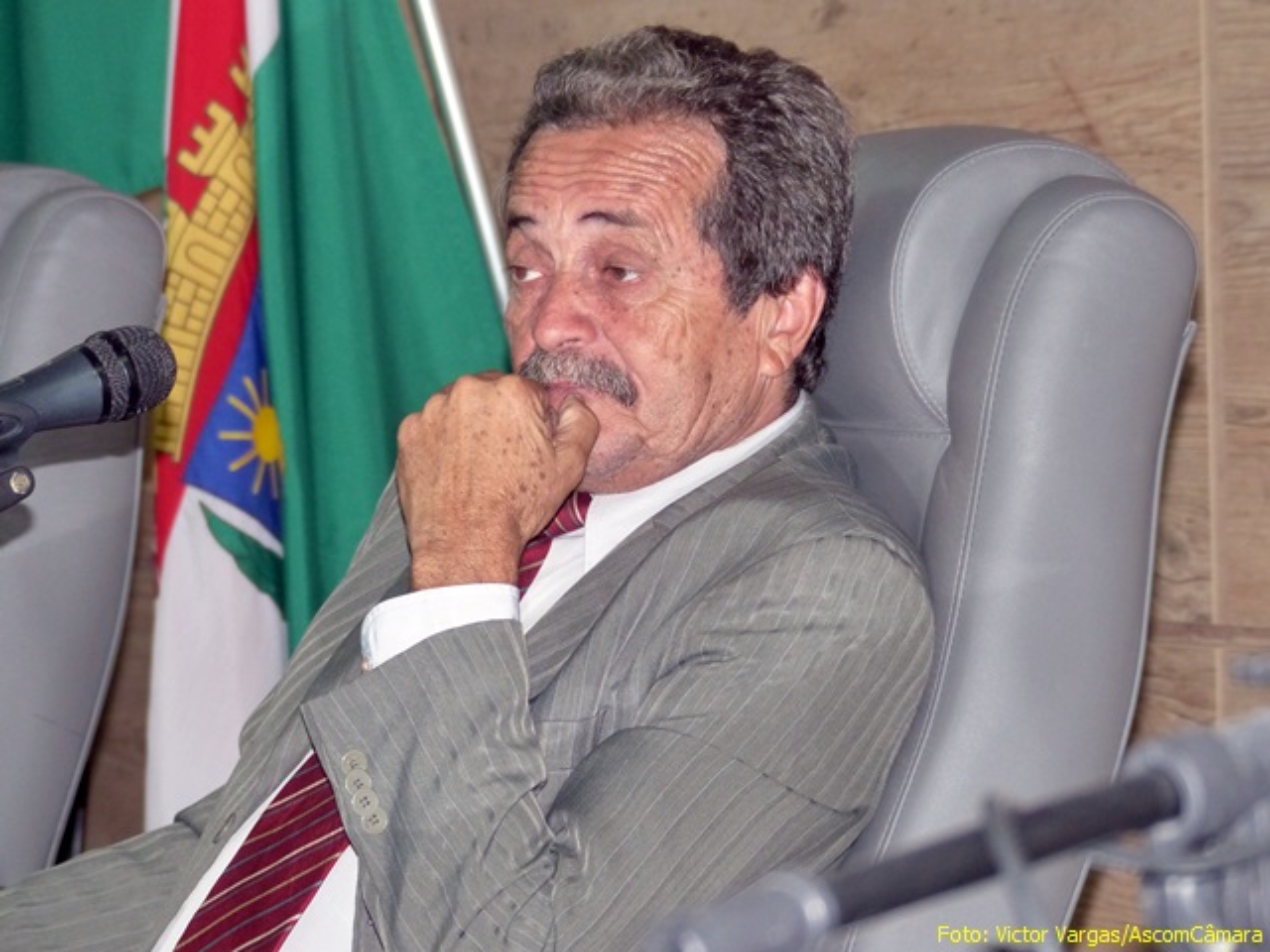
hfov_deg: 12.7
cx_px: 635
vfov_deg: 9.6
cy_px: 476
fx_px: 5687
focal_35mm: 155
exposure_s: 1/60
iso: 400
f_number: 2.8
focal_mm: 27.8
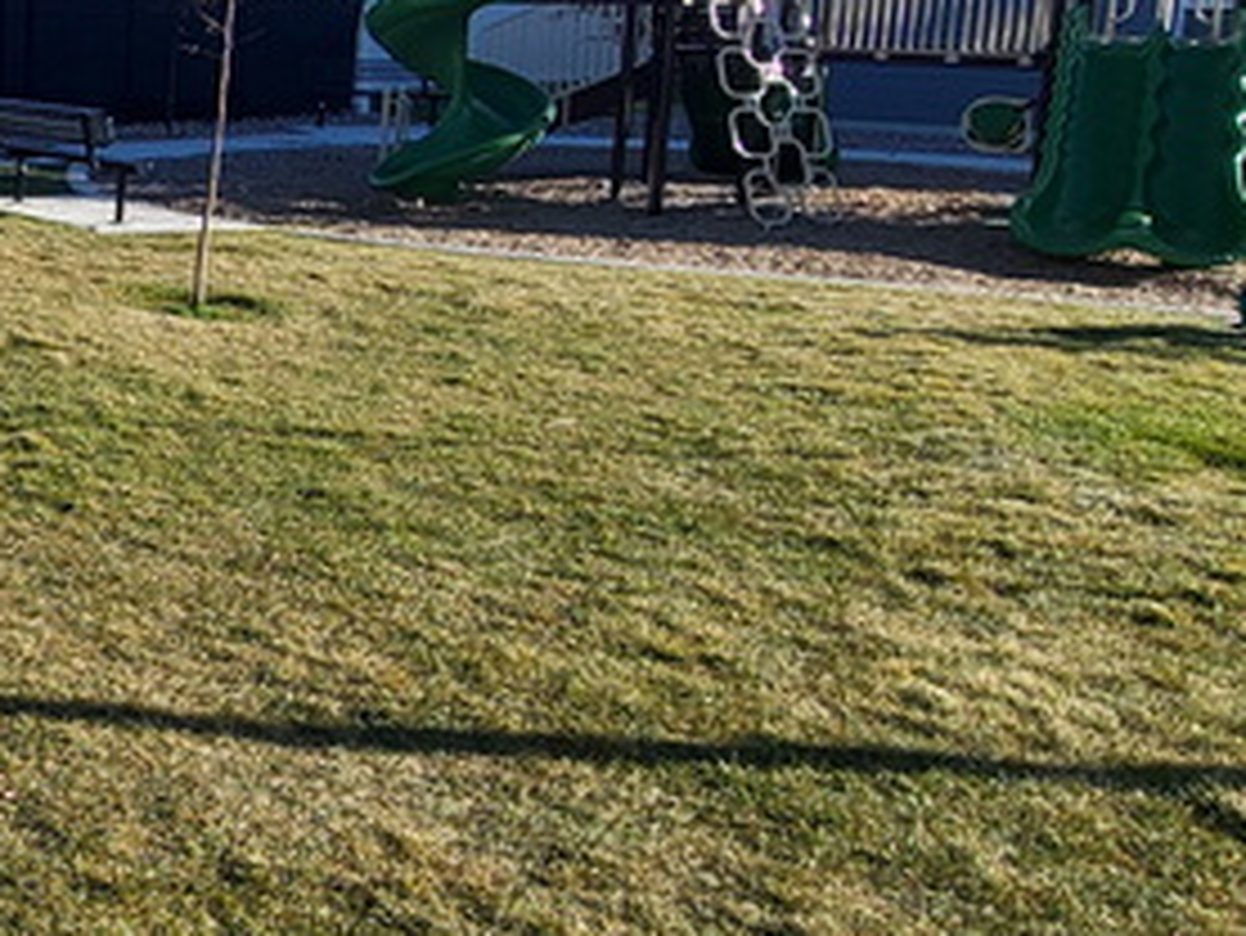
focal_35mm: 48
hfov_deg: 31.5
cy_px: 310
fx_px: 1729
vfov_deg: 30.1
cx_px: -333
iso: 32
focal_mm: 1.74
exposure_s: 1/633
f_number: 2.2
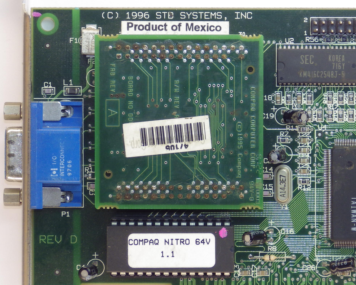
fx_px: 3119
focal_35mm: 296
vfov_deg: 5.2
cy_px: 174
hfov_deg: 6.5
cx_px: 254
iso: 100
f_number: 5.4
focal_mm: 34.9
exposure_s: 1/125
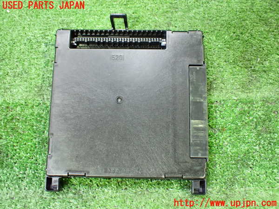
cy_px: 104
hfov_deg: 60.0
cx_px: 140
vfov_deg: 46.8
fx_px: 242
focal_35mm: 30
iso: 800
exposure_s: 1/30
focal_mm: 5.4
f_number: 2.3
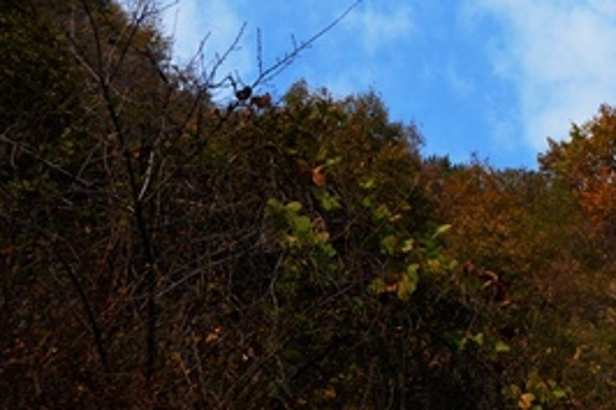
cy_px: -21
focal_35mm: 114
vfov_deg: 11.8
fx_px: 1955
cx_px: 794
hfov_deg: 16.9
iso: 140
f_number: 8
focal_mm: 29
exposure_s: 1/250
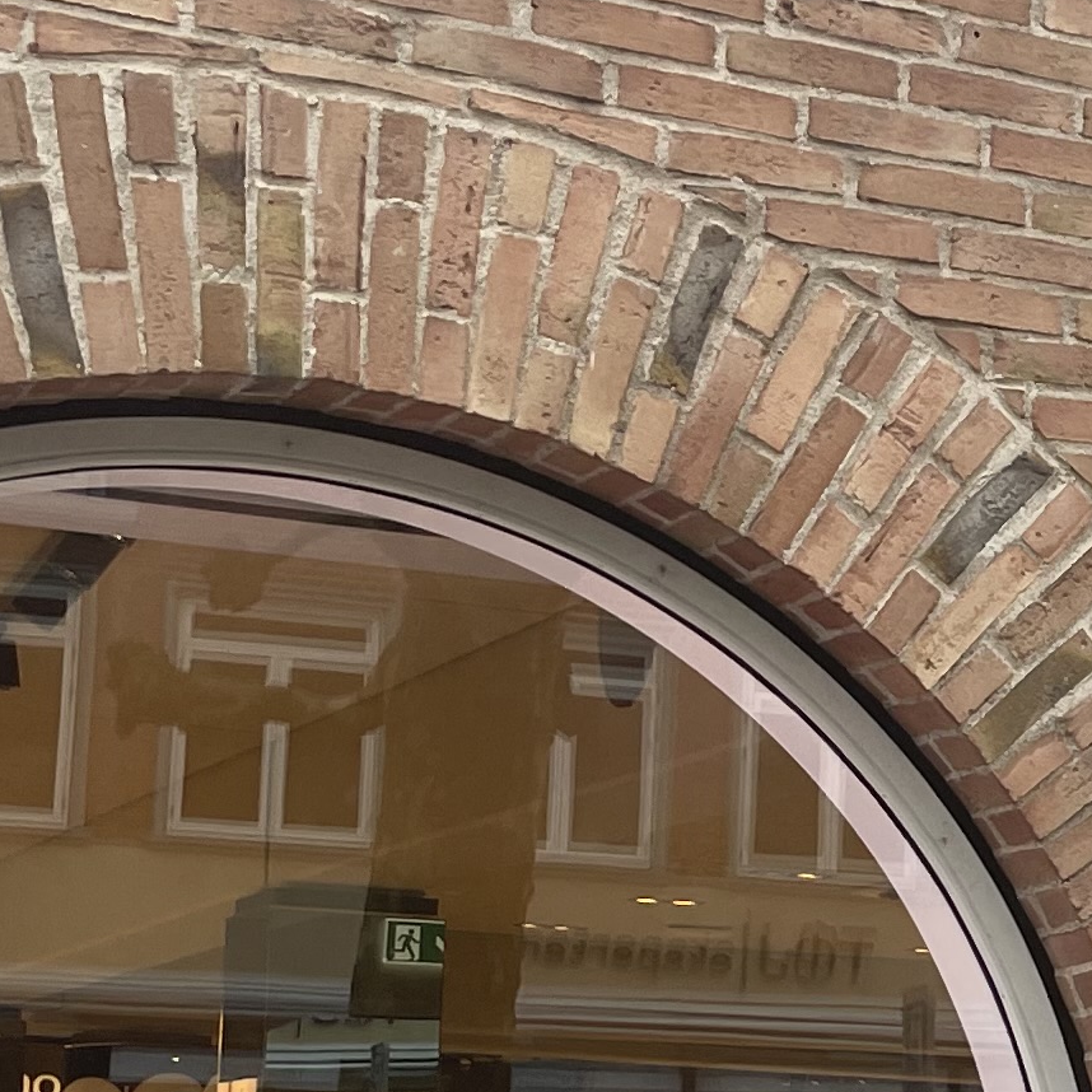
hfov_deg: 14.9
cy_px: 1019
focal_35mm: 108
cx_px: 1666
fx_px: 3855
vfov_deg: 15.9
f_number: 1.6
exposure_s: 1/121
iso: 32
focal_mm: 4.2
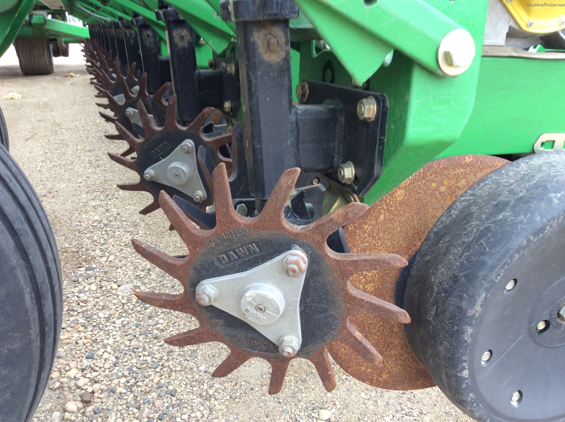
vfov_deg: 42.8
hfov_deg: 55.4
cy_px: 211
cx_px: 282
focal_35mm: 33
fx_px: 538
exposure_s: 1/40
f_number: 2.4
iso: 40
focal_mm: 3.3
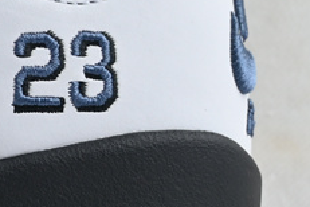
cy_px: 23
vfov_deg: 5.6
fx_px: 2112
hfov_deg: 7.9
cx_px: -373
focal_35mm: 245
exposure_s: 1/40
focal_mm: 31.5
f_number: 5
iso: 100
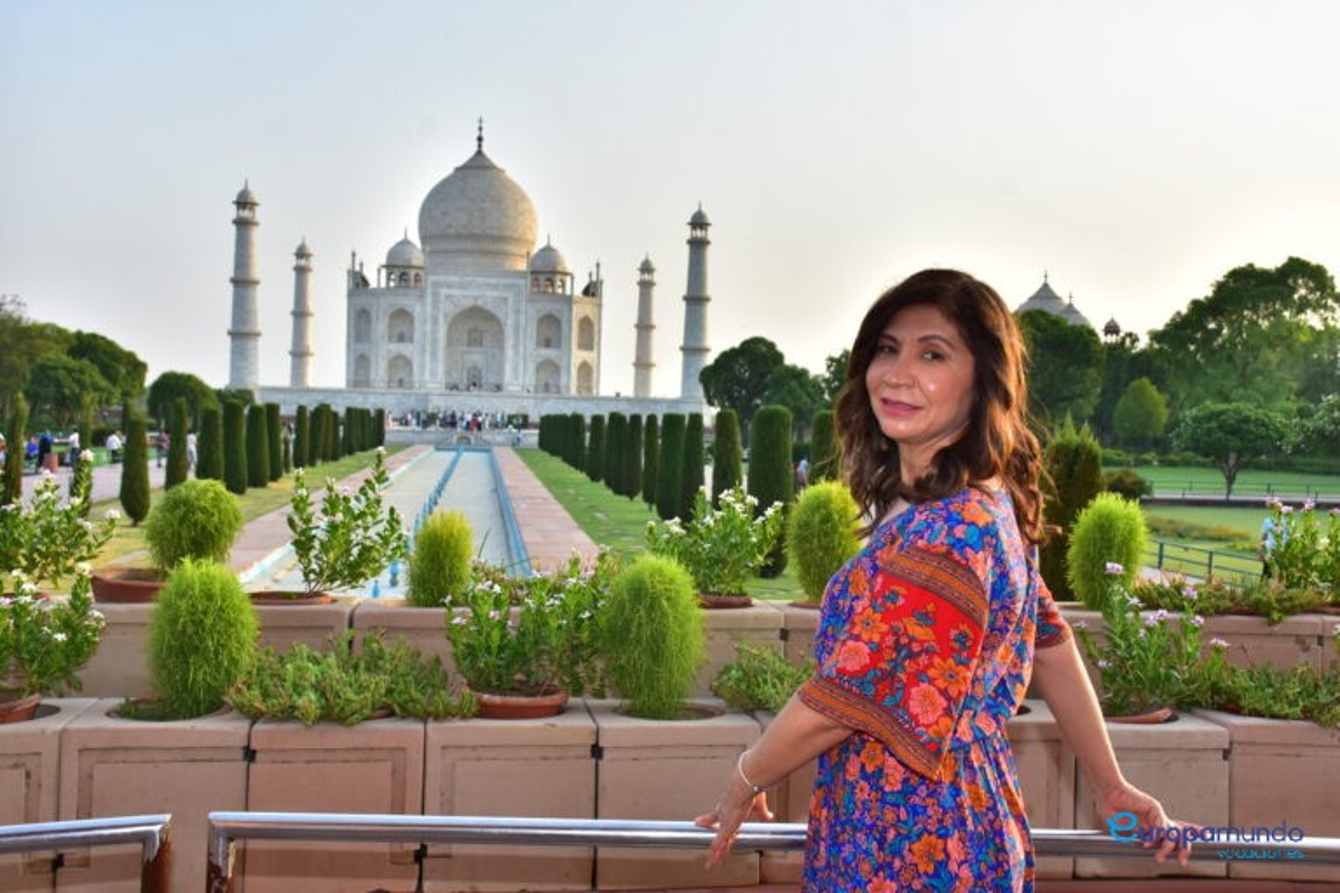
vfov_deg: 36.9
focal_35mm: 36
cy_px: 446
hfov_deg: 53.1
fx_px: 1340
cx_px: 670
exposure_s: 1/160
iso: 200
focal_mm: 24
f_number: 7.1
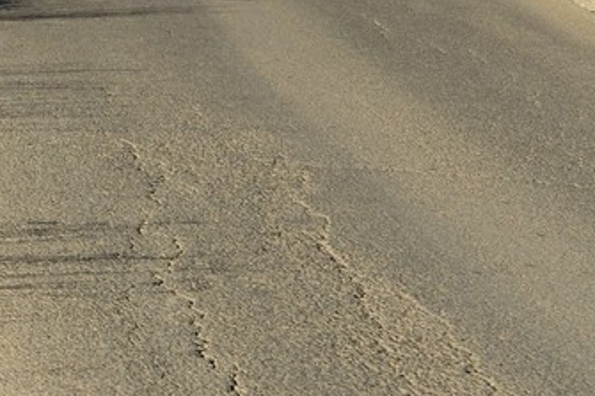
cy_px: -456
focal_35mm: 229
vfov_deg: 5.8
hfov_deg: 8.3
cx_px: -815
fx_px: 3783
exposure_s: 1/320
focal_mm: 48
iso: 200
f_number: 13
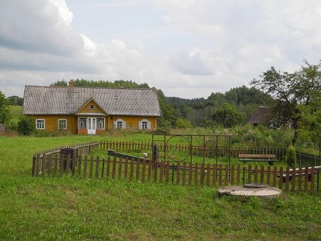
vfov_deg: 32.2
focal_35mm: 45
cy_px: 120
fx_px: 417
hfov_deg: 42.1
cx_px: 160
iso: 100
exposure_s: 1/1000
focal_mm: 9.7
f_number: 3.2
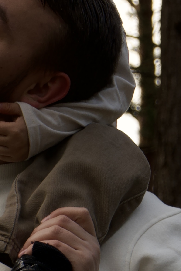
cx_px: -15
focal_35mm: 421
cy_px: 154
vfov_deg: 4.9
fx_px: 3174
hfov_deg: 3.3
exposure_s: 1/80
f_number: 8
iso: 100
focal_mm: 70
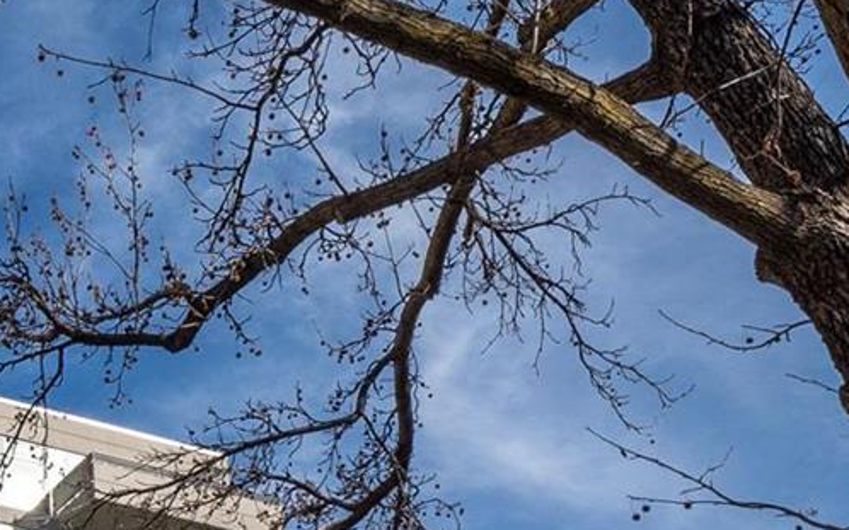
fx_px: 1666
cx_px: -228
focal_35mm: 72
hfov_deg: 25.1
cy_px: 818
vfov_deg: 16.4
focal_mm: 11
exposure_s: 1/1250
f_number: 8
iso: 400
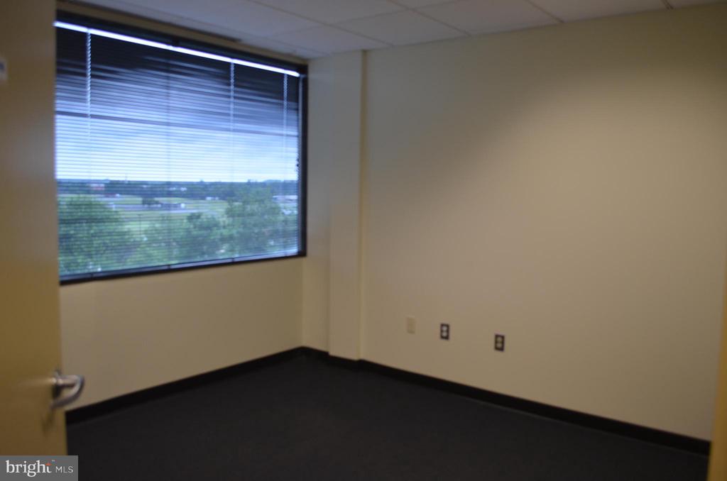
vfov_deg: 43.4
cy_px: 240
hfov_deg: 62.0
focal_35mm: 30
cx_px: 364
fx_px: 605
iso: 450
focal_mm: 20
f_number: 4
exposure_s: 1/60
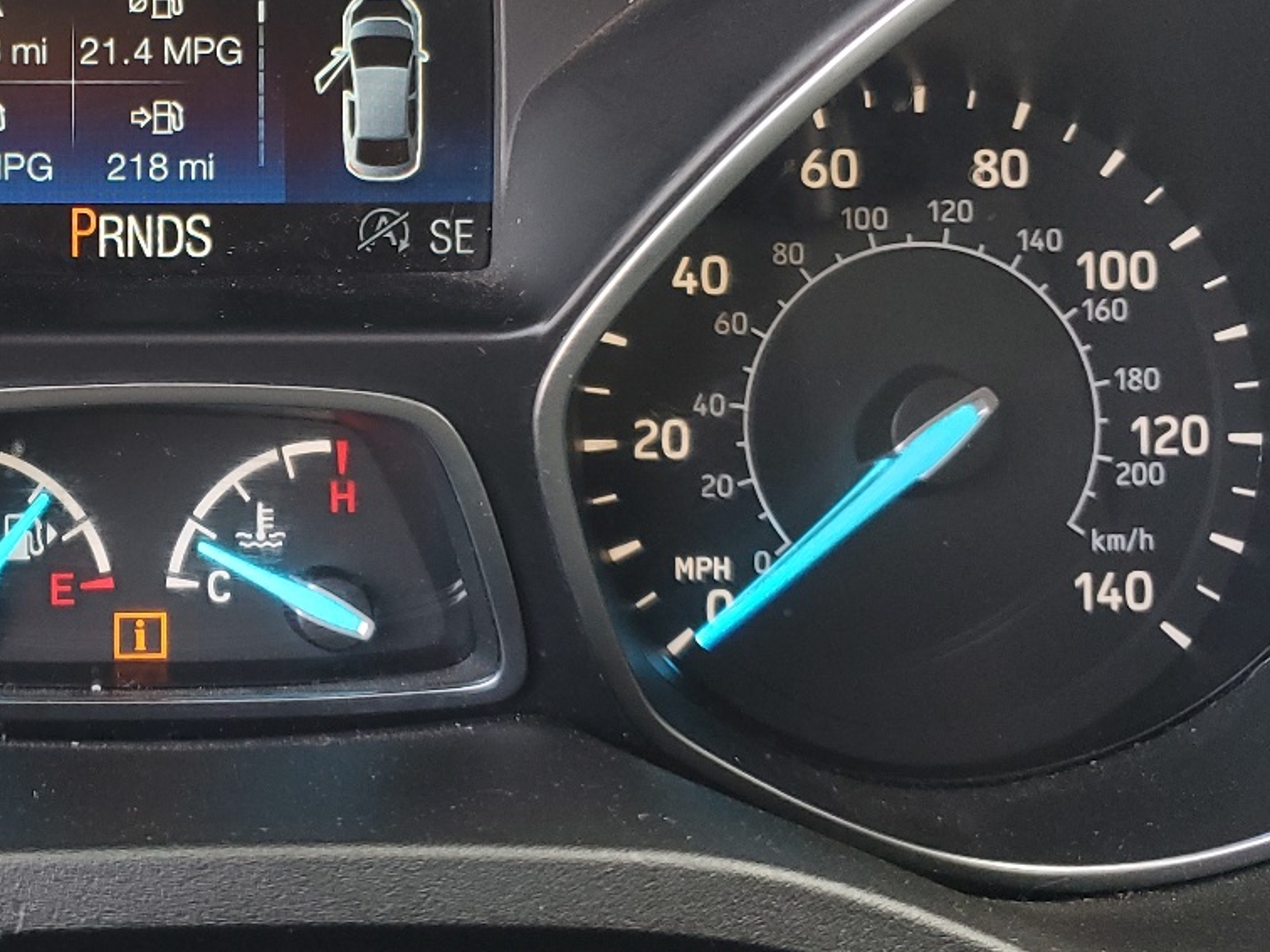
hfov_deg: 33.2
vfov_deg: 26.2
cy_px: 215
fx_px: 2018
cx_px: 141
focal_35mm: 55
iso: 86
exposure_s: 1/120
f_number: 1.5
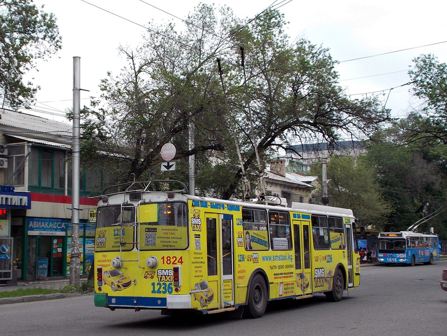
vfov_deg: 32.9
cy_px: 168
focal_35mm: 44
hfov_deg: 42.9
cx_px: 224
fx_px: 568
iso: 100
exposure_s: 1/250
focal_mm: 7.9
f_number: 4.2
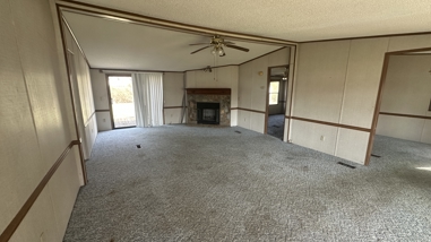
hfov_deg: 99.4
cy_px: 127
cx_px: 217
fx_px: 183
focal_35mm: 16
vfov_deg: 67.0
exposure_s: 1/99
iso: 200
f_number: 2.2
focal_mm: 2.22
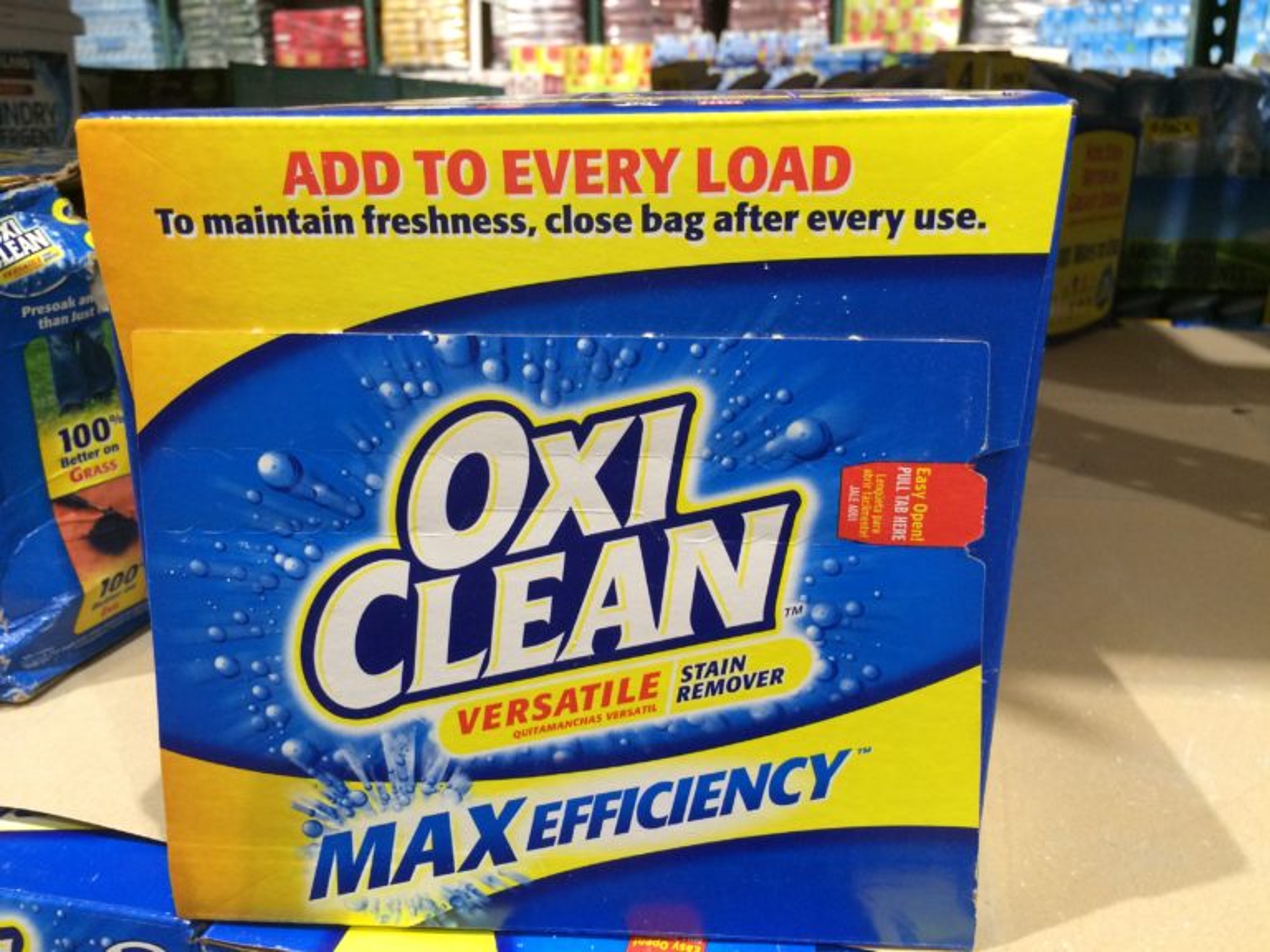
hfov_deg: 61.7
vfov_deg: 48.2
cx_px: 635
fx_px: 1064
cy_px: 476
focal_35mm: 29
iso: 200
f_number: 2.2
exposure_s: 1/30
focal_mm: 4.15
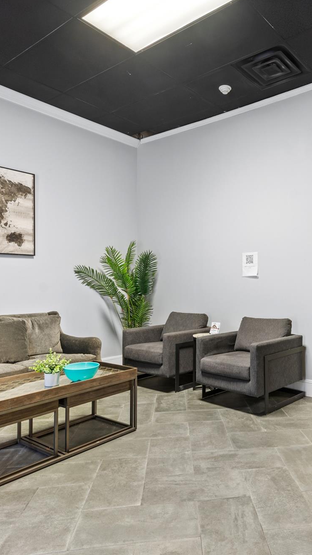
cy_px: 283
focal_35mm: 26
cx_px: 233
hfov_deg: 43.0
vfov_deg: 71.9
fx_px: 382
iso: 100
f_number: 7.1
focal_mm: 16
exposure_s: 1.3
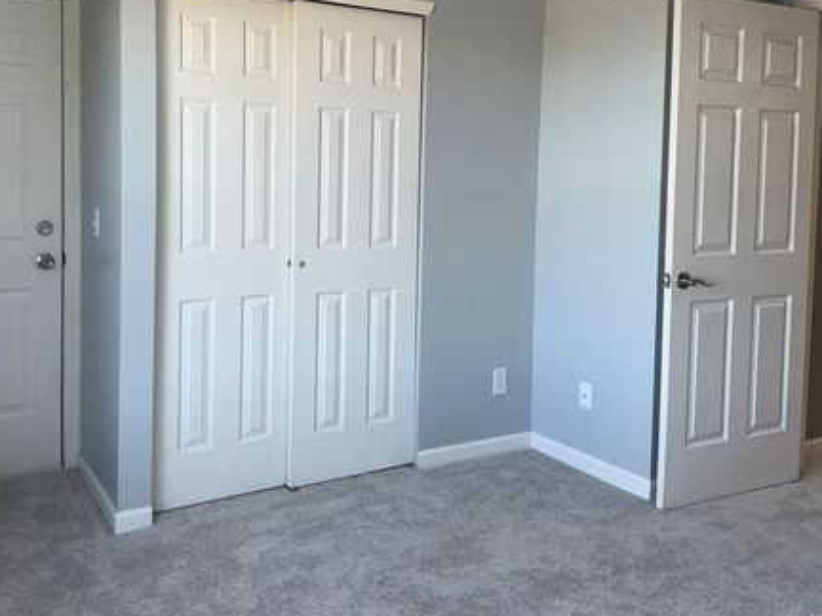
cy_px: 216
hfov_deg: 55.2
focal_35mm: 33
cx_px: 360
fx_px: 784
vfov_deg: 42.5
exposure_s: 1/123
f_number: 1.78
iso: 50
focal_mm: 6.76
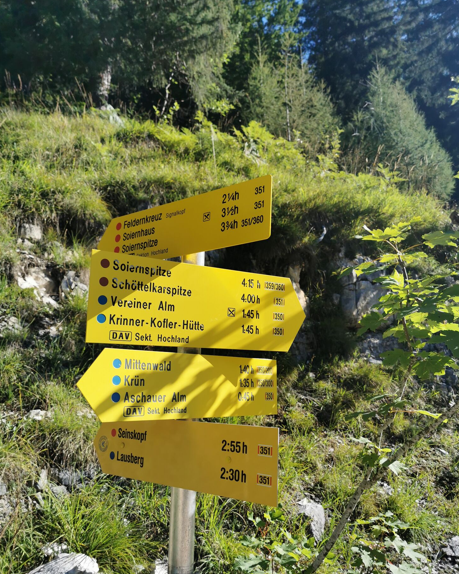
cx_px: 234
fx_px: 493
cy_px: 306
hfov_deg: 50.0
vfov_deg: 60.4
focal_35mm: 29
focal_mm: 5.56
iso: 50
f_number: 1.6
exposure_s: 1/2653
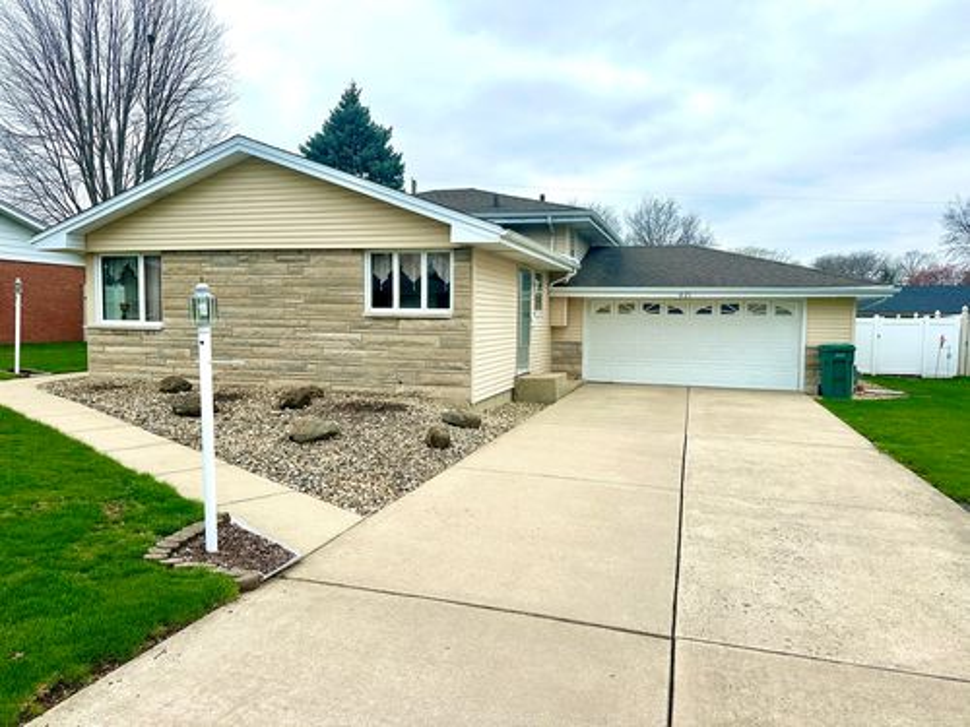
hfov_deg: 71.6
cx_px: 485
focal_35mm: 24
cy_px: 364
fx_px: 673
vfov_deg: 56.8
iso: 80
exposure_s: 1/3058
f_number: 1.78
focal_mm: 6.86
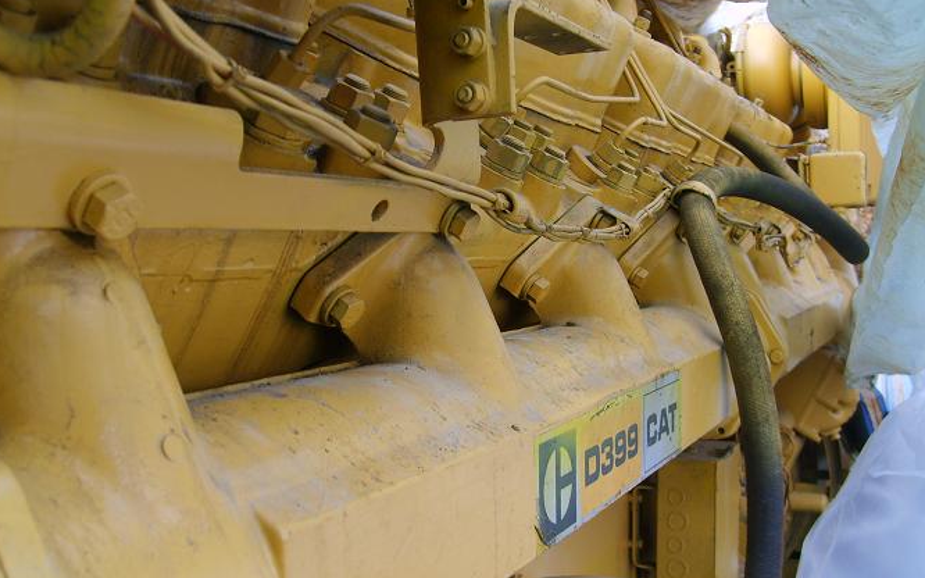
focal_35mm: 38
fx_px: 958
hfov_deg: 51.5
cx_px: 467
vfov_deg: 33.6
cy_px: 300
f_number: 2.8
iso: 50
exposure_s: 1/125
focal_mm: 5.8
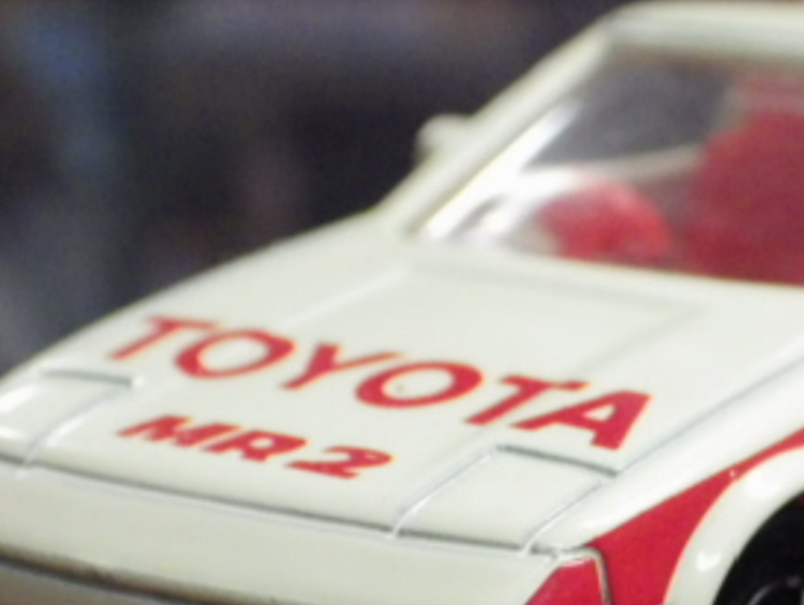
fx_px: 4719
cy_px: 449
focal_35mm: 203
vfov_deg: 7.3
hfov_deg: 9.7
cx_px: 737
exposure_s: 1/45
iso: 800
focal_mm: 15.6
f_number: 4.4
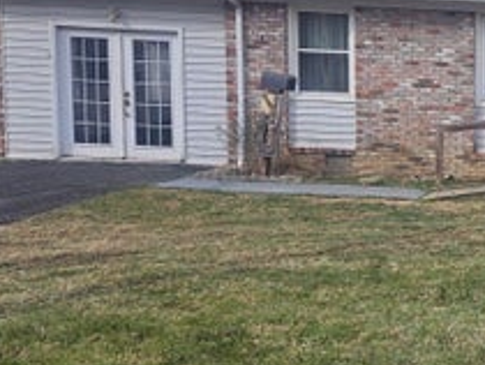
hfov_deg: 23.2
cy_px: 231
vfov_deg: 21.0
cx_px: 695
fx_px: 982
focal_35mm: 70
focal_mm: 5.4
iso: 32
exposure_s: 1/1593
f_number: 1.8
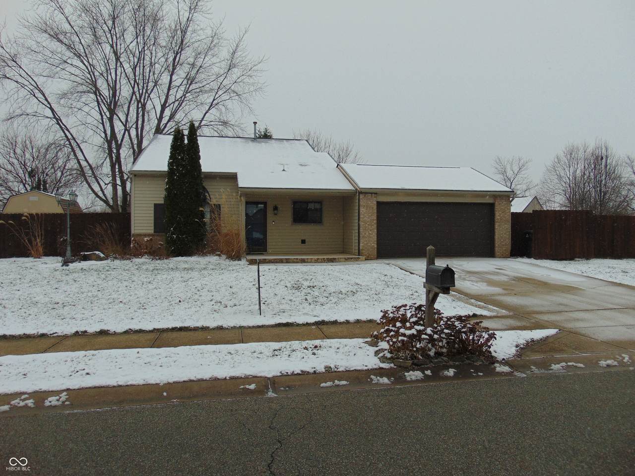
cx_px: 318
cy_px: 238
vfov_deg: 54.9
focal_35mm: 25
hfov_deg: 69.4
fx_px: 459
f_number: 3
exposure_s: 1/800
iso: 80
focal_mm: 4.5
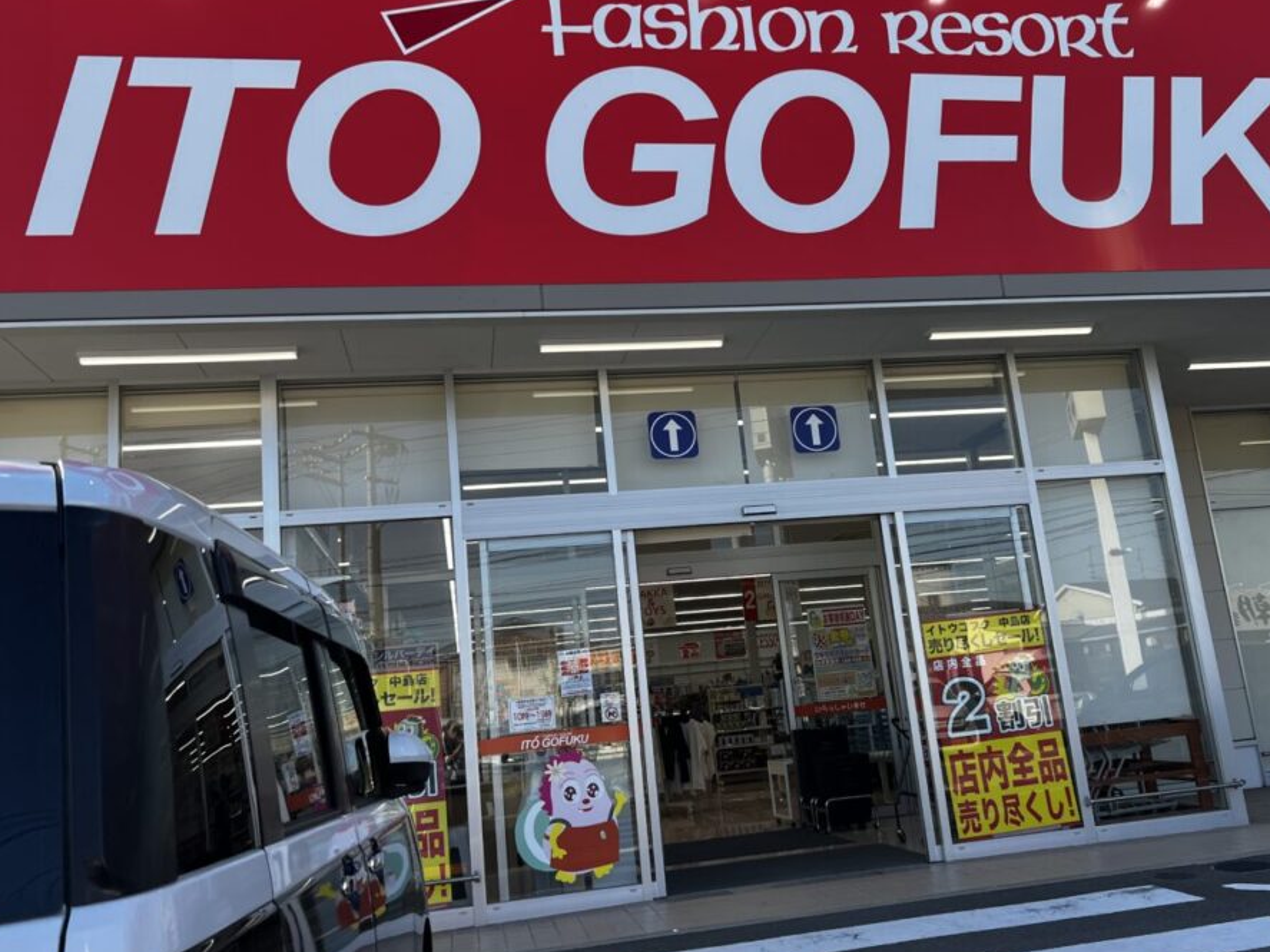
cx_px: 687
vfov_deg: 46.8
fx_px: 1100
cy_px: 489
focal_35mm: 30
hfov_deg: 59.9
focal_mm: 5.7
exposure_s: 1/1159
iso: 50
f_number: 1.5
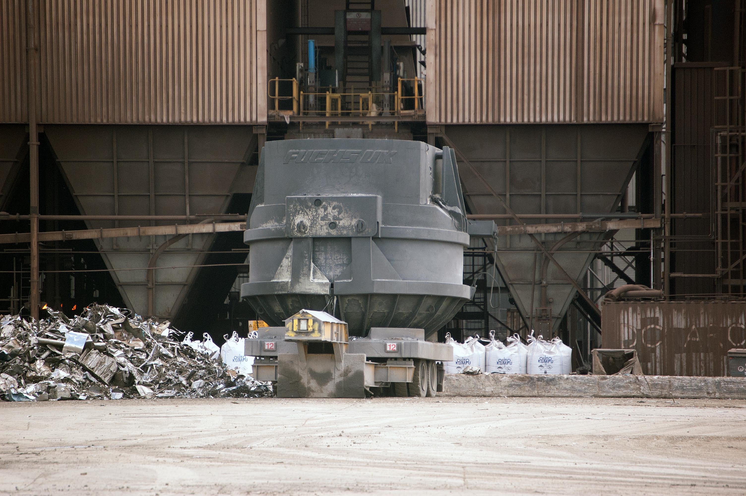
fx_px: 6211
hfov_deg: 6.9
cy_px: 248
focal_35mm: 300
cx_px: 373
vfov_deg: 4.6
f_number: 5.6
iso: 800
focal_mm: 200
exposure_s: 1/400
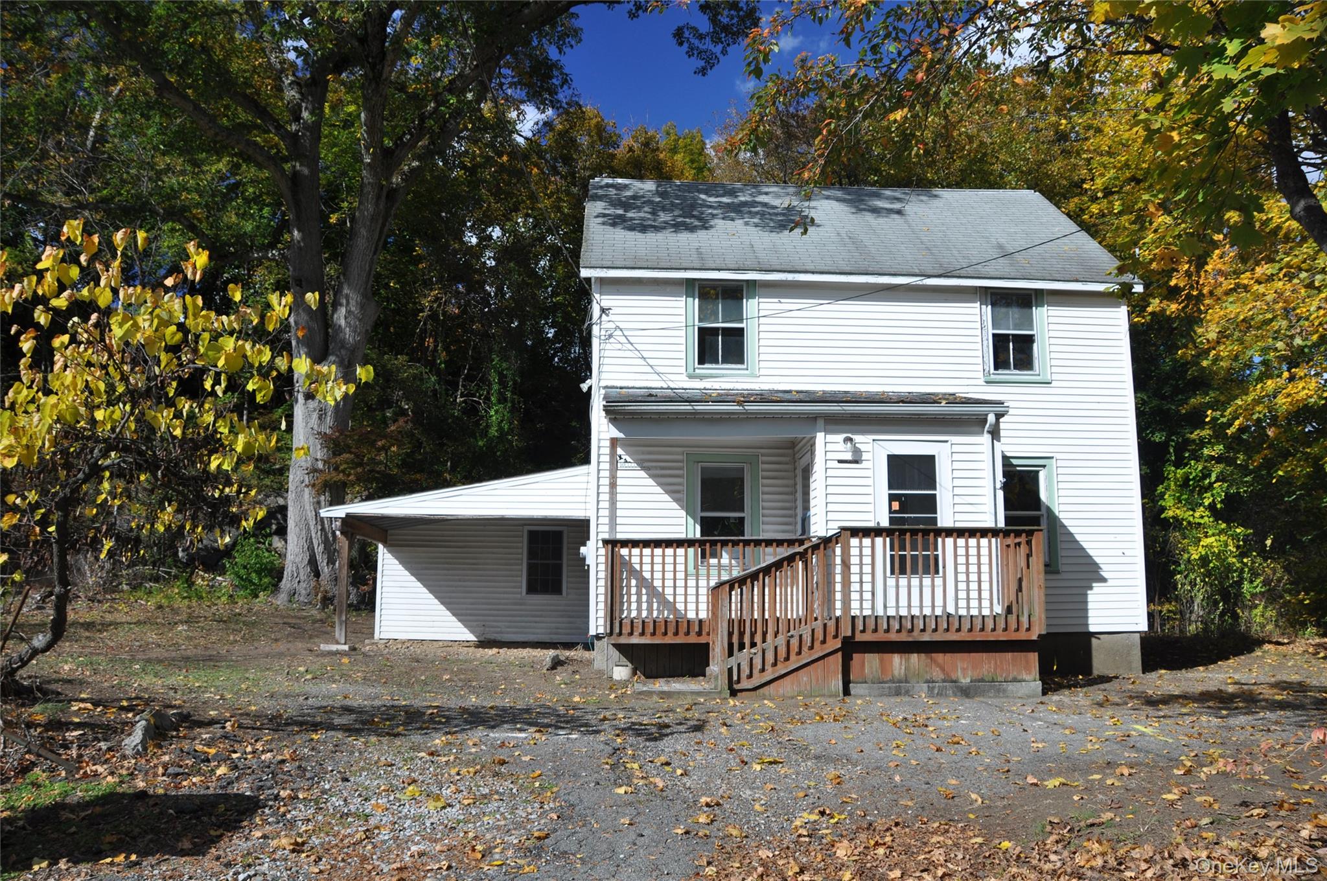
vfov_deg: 47.8
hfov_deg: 67.4
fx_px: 994
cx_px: 664
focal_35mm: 27
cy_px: 440
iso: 200
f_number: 8
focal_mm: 18
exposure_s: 1/250
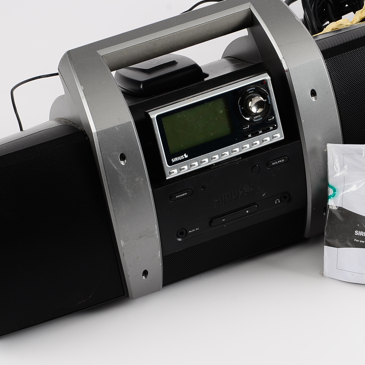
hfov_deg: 7.9
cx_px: 220
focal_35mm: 221
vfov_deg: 7.9
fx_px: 2636
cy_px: 152
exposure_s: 1/200
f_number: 11
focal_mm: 92
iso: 100
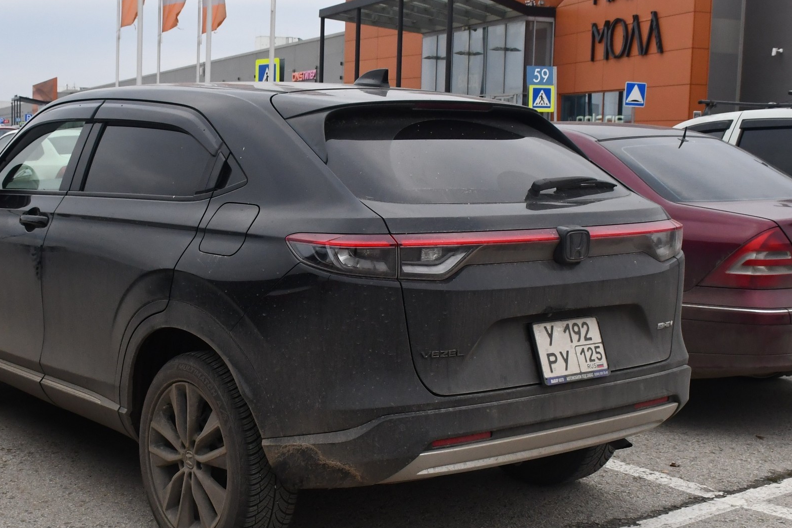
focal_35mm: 38
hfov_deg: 50.3
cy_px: 254
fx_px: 836
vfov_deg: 35.0
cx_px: 304
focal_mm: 20
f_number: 10
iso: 1000
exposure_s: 1/400
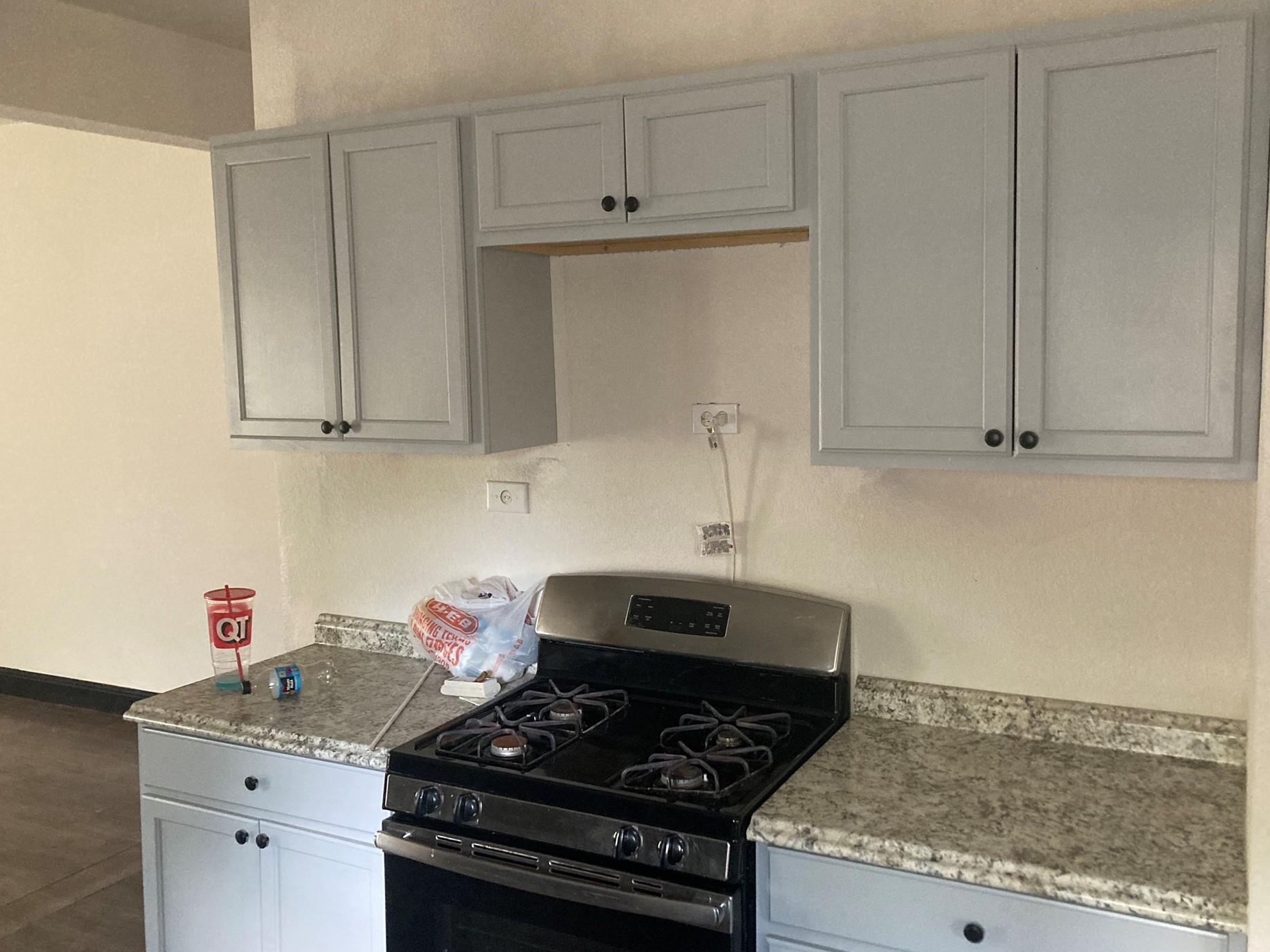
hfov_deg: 58.3
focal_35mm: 31
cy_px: 467
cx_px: 678
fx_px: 1137
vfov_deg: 45.4
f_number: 1.8
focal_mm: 3.99
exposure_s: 1/42
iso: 320
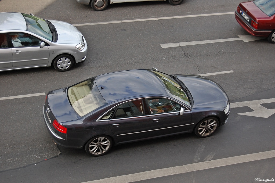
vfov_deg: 19.7
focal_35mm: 69
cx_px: 138
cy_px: 92
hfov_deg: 29.3
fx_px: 527
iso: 400
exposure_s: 1/500
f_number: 5.3
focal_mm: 46
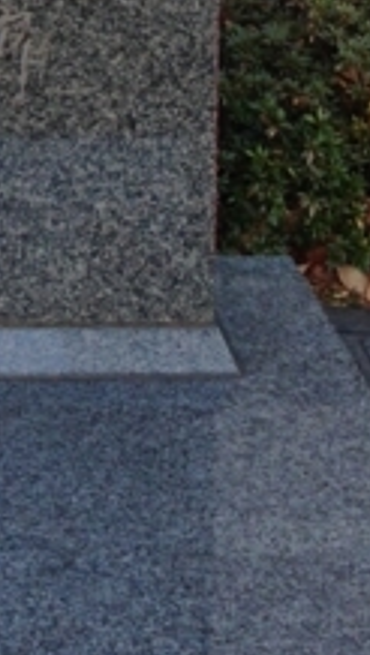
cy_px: -261
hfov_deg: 8.9
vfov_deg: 15.3
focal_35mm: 132
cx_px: -250
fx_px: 2297
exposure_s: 1/123
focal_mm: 4.12
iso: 50
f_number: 2.4
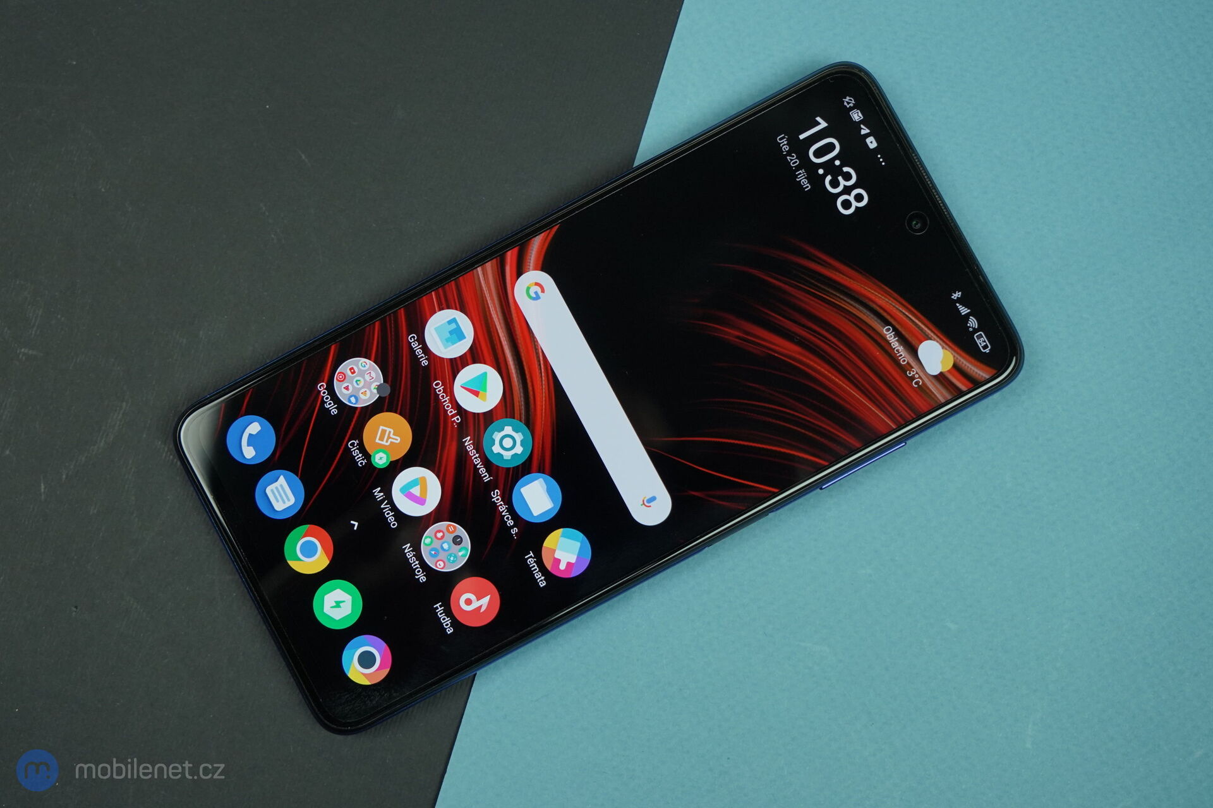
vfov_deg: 31.9
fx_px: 1415
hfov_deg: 46.4
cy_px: 404
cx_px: 606
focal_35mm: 42
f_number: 5.6
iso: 1250
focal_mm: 42
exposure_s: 1/320
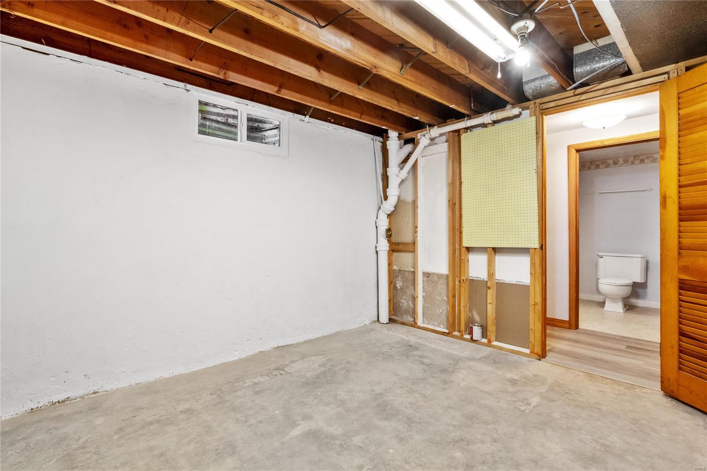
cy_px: 236
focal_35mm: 18
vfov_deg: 67.4
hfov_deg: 90.0
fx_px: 353
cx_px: 354
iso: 400
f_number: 10
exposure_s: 1/2.5
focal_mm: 9
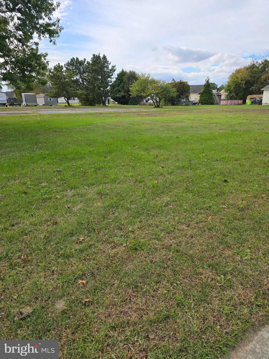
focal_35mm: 23
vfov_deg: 73.9
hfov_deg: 58.9
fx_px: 238
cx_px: 134
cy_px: 180
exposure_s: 1/551
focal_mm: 6.3
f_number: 1.7
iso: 12
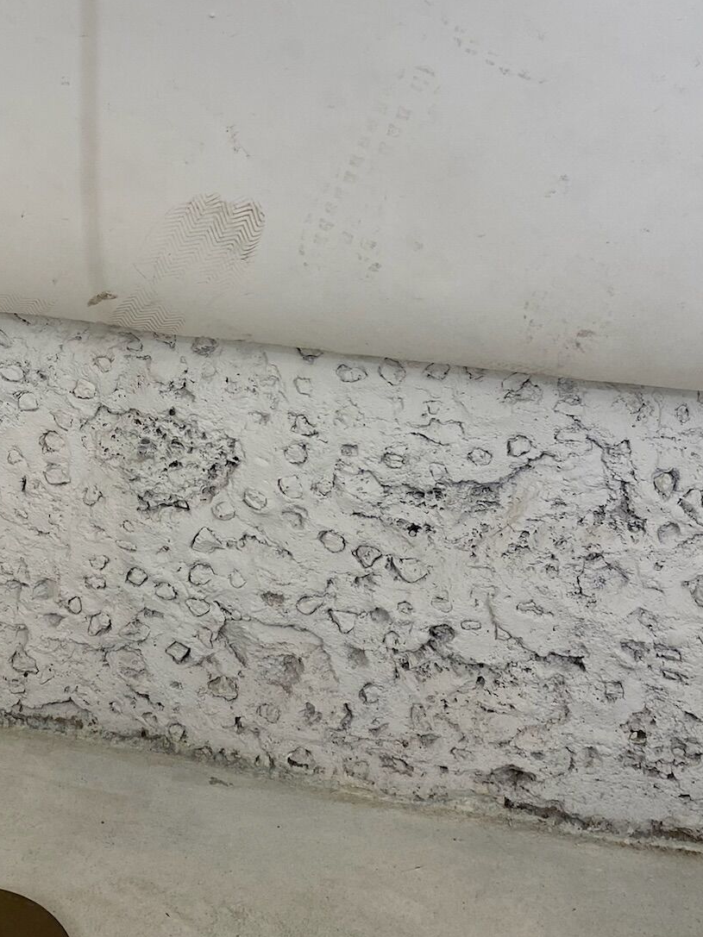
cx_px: 103
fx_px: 1327
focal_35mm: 49
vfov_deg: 38.5
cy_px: 326
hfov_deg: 28.8
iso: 100
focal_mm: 4.25
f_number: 1.8
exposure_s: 1/100
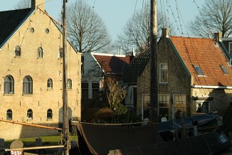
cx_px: 87
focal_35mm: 149
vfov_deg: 9.2
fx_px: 961
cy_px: 91
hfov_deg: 13.8
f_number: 5
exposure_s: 1/500
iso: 200
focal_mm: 72
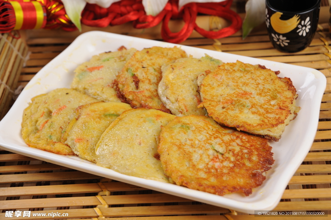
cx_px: 166
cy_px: 110
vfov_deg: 17.0
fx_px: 735
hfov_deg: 25.4
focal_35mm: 80
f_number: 10
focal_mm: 80
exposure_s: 1/125
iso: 200
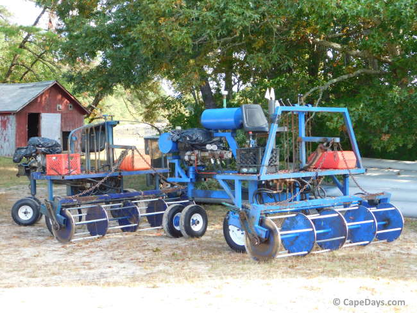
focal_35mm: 66
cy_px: 156
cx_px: 208
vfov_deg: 22.3
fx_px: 795
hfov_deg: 29.4
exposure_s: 1/100
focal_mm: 11.7
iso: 125
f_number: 4.2
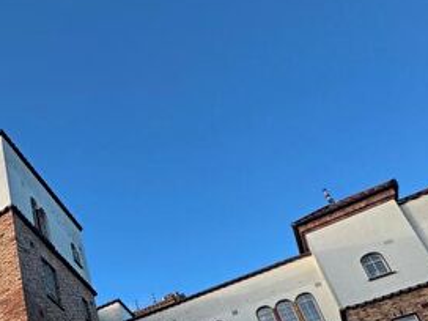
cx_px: -107
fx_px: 445
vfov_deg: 32.4
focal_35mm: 36
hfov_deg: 36.7
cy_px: 391
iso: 40
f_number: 2.2
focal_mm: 2.22
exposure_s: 1/849
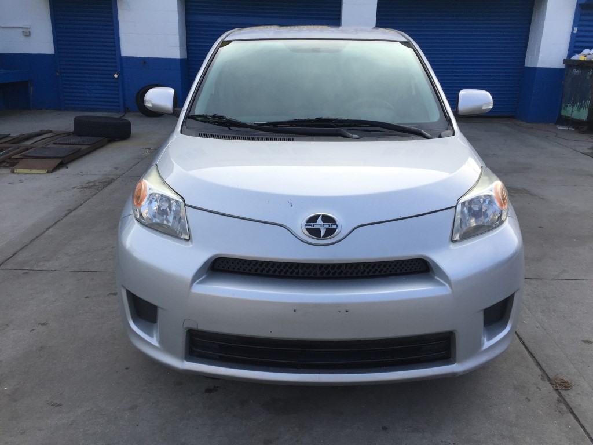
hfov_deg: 61.7
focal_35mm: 29
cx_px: 296
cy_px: 222
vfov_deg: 48.2
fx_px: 497
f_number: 2.2
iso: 32
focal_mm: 4.15
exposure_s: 1/791
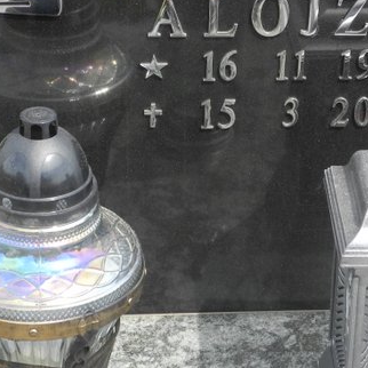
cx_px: 226
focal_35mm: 134
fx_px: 1612
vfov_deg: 13.0
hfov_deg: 13.0
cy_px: 91
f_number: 3.5
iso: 100
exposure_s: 1/320
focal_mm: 13
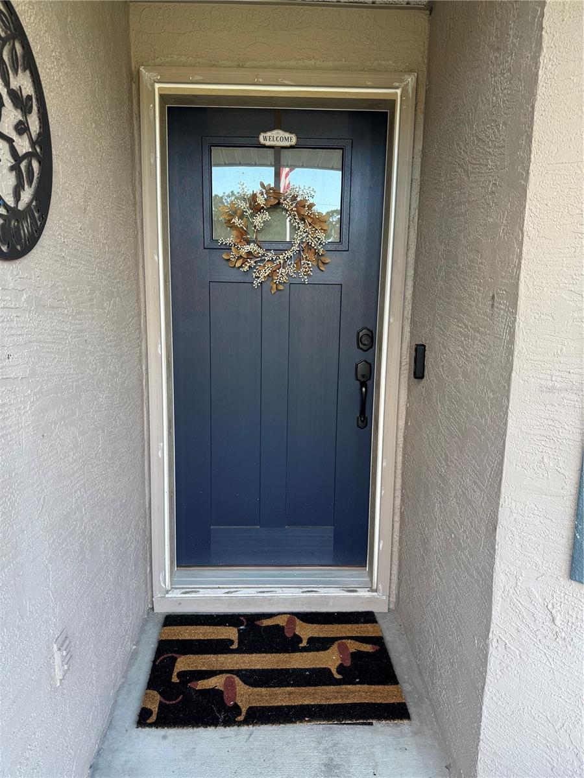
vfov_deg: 71.6
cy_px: 389
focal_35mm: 24
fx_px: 540
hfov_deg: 56.8
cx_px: 292
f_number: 1.78
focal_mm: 6.76
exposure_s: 1/121
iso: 80
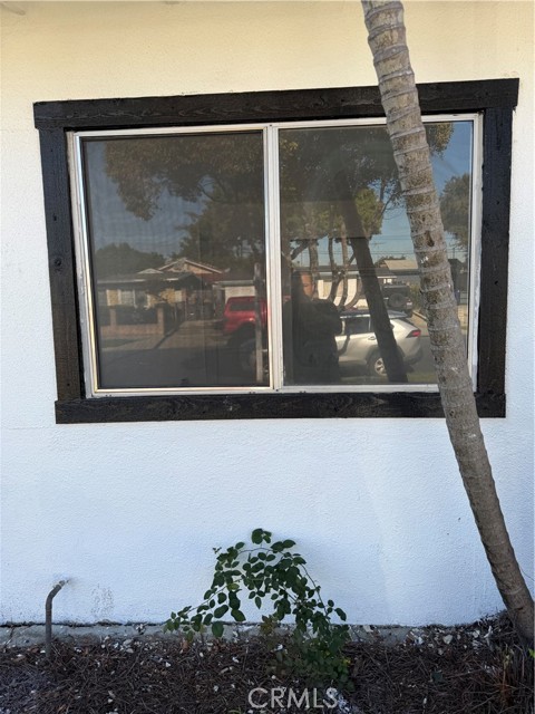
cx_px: 268
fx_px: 495
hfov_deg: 56.8
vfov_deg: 71.6
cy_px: 357
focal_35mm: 24
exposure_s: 1/840
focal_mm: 6.76
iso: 80
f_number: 1.78
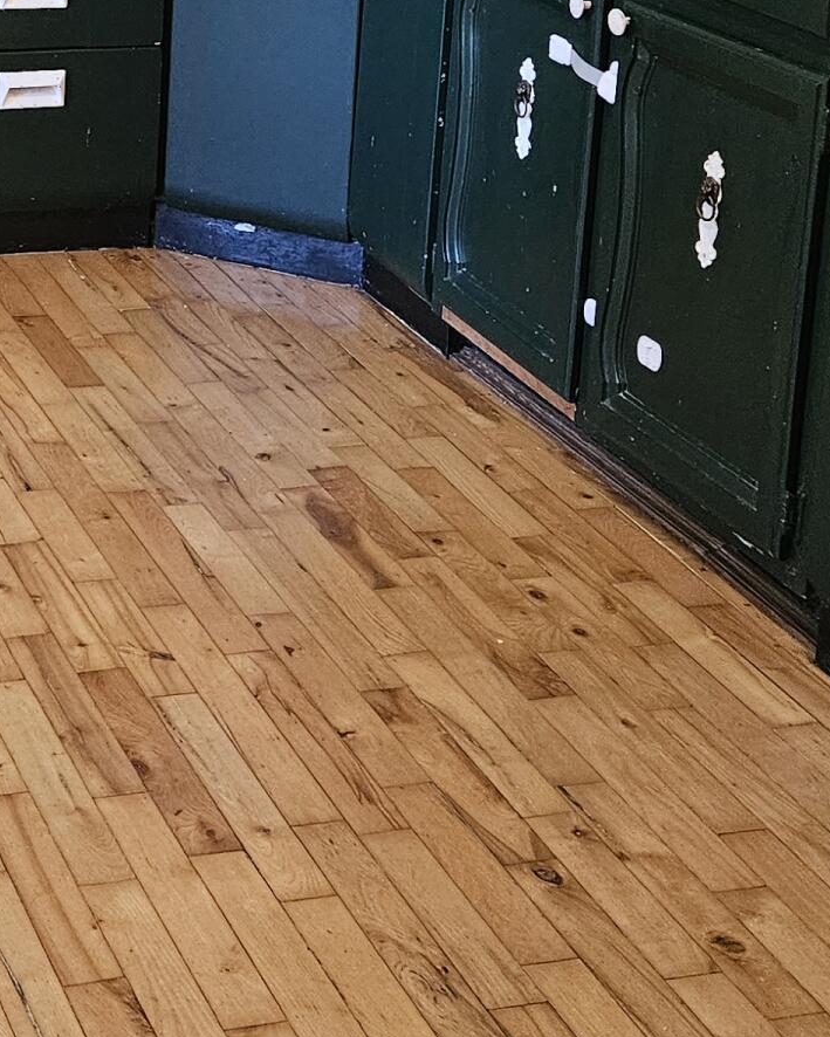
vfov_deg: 23.4
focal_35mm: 76
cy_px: -133
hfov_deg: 19.7
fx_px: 2333
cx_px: 47
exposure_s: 1/120
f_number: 1.8
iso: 640
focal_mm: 5.4
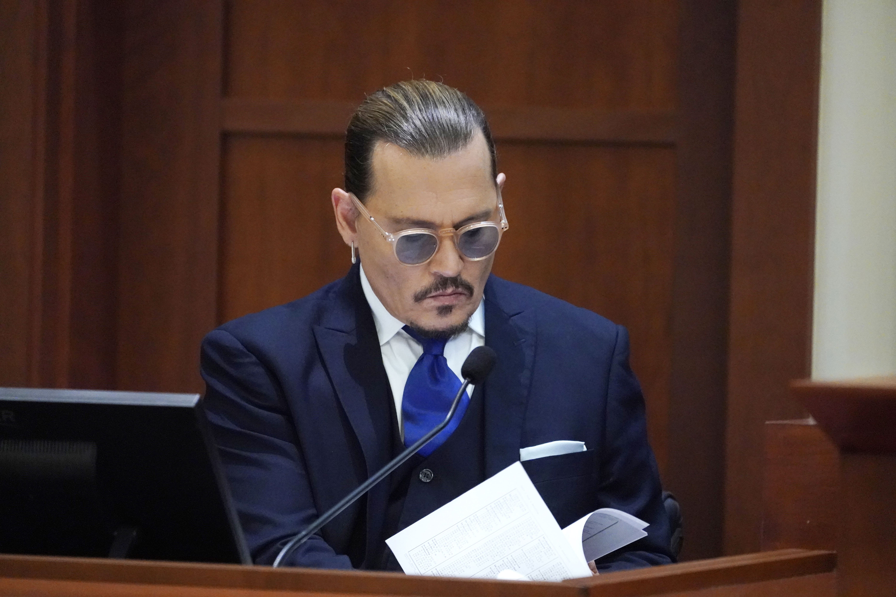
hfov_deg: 5.2
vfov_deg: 3.4
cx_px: 448
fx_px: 9955
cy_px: 298
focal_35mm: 400
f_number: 5.6
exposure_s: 1/160
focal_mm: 400
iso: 12800
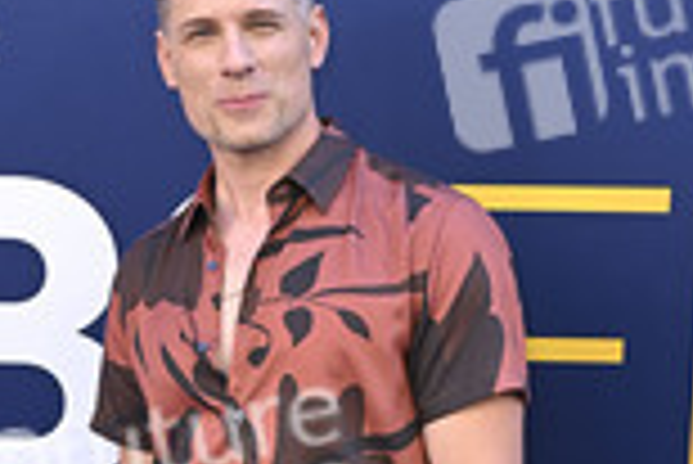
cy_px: 721
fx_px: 1850
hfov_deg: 21.2
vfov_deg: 13.4
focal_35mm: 96
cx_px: 256
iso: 400
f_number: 5.6
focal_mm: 37
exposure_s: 1/200
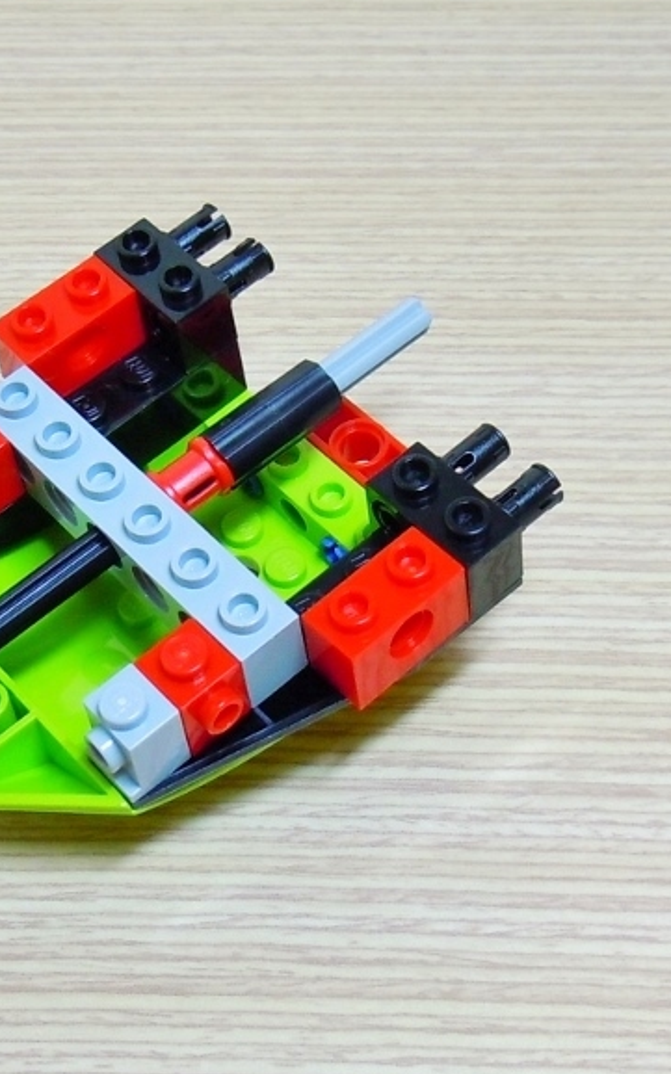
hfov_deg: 27.0
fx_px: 1376
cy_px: 507
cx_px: 165
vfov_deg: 42.6
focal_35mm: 47
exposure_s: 1/20
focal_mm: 5.4
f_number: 3.5
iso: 200
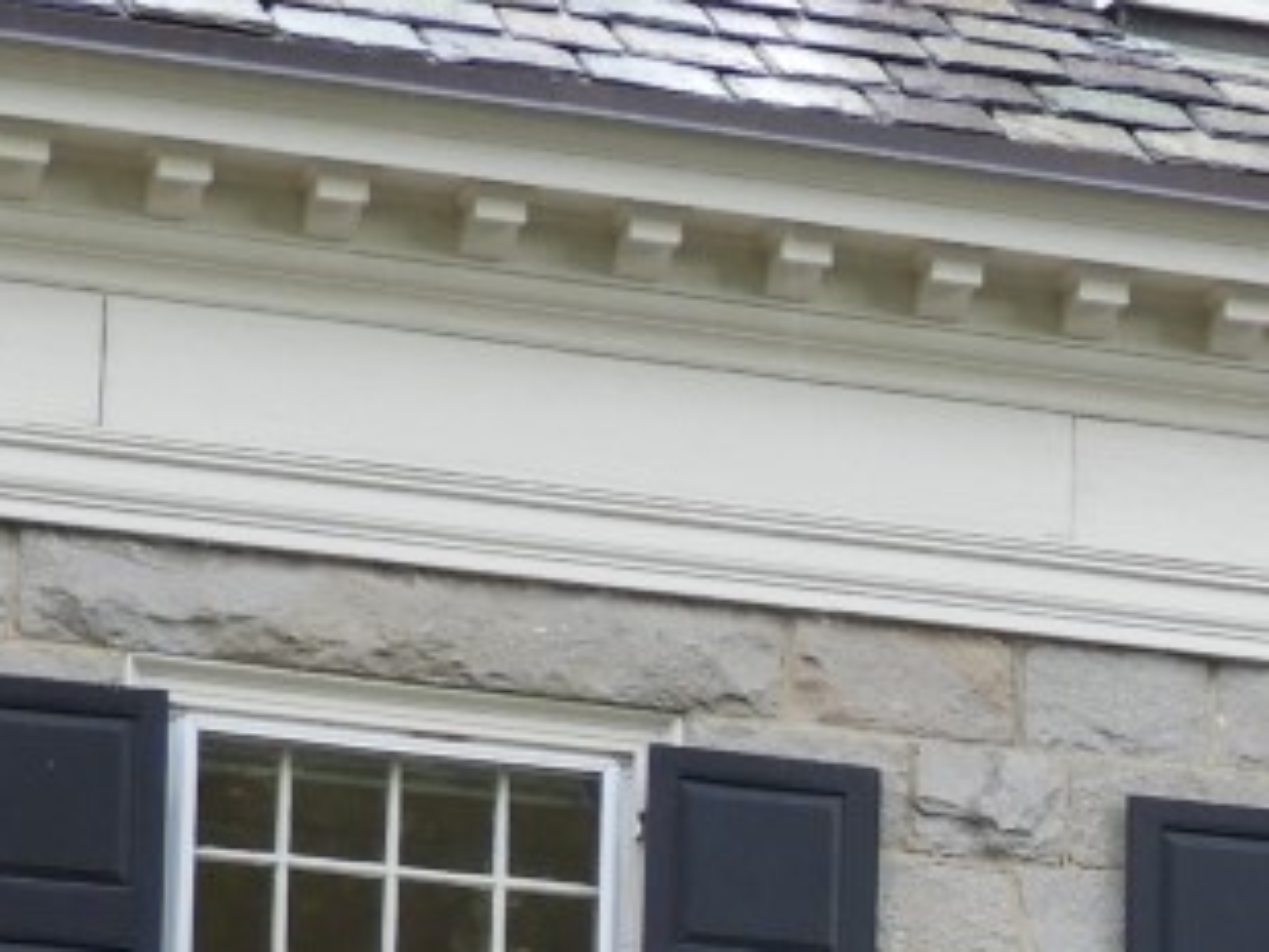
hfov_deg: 7.4
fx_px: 9388
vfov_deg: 5.7
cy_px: 1691
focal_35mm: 256
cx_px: 2583
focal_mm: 9.9
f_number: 4
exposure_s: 1/80
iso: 100
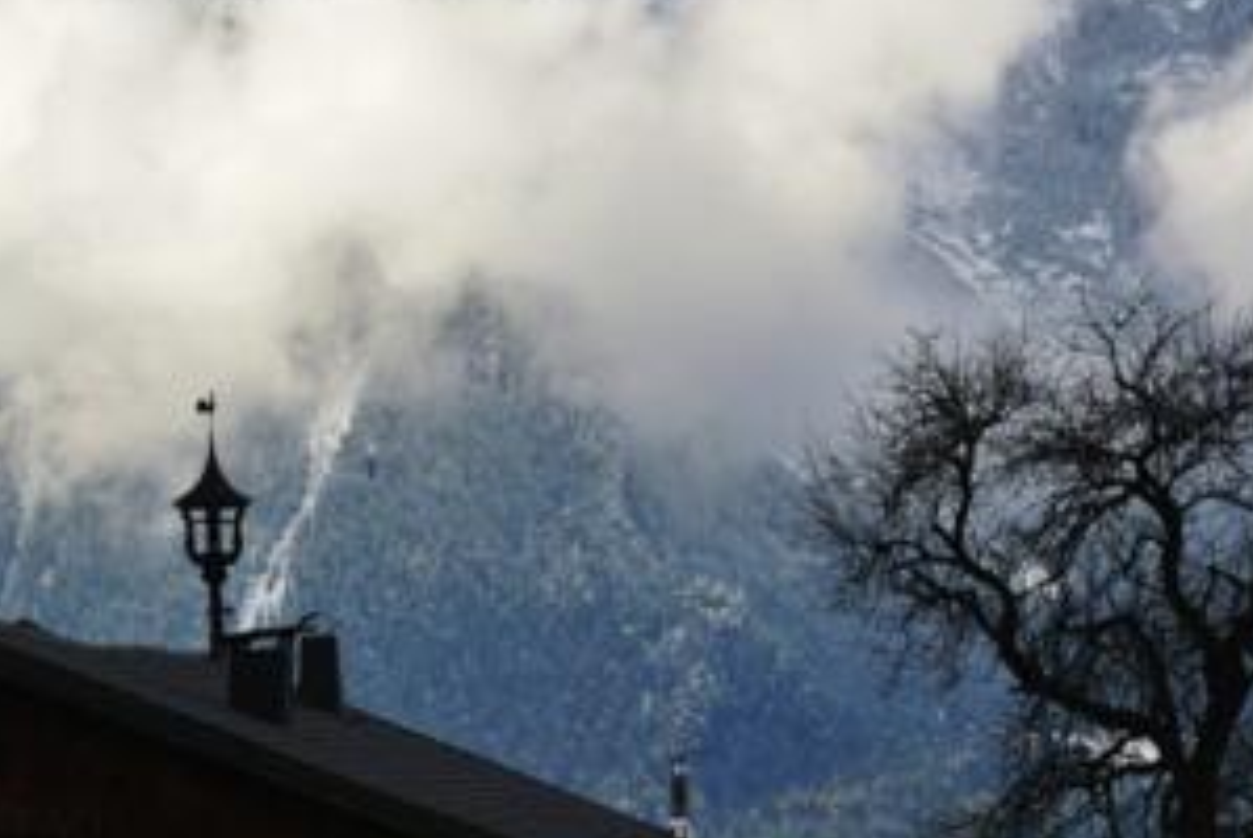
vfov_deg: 3.9
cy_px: 88
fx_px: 12263
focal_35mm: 352
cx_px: 541
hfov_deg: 5.8
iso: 100
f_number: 4.5
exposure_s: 1/800
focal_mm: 59.4
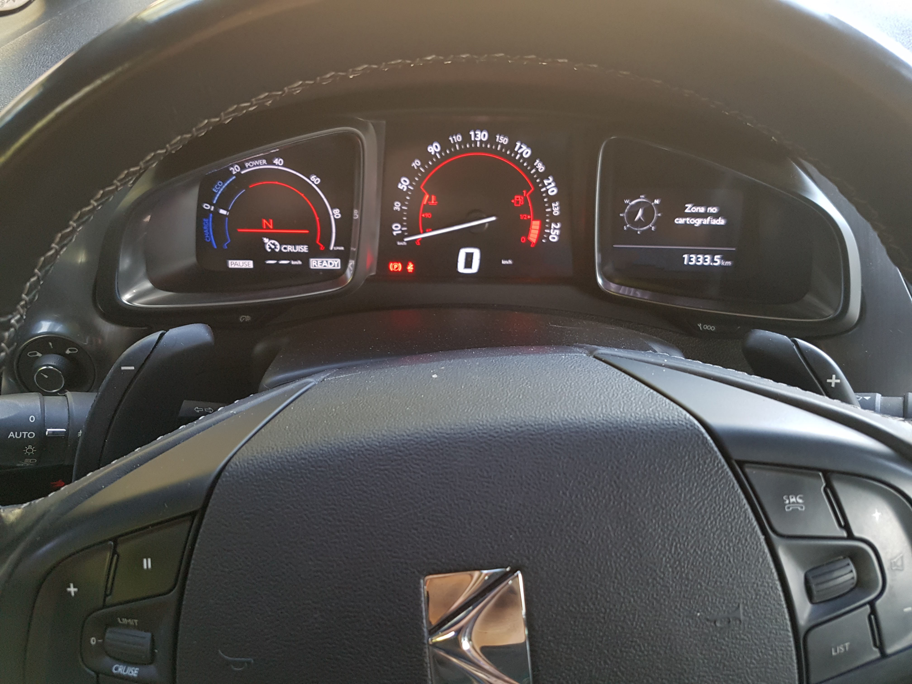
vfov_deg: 53.1
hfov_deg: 67.3
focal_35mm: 26
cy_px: 342
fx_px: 685
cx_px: 456
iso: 125
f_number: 1.7
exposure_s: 1/50
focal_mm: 4.2
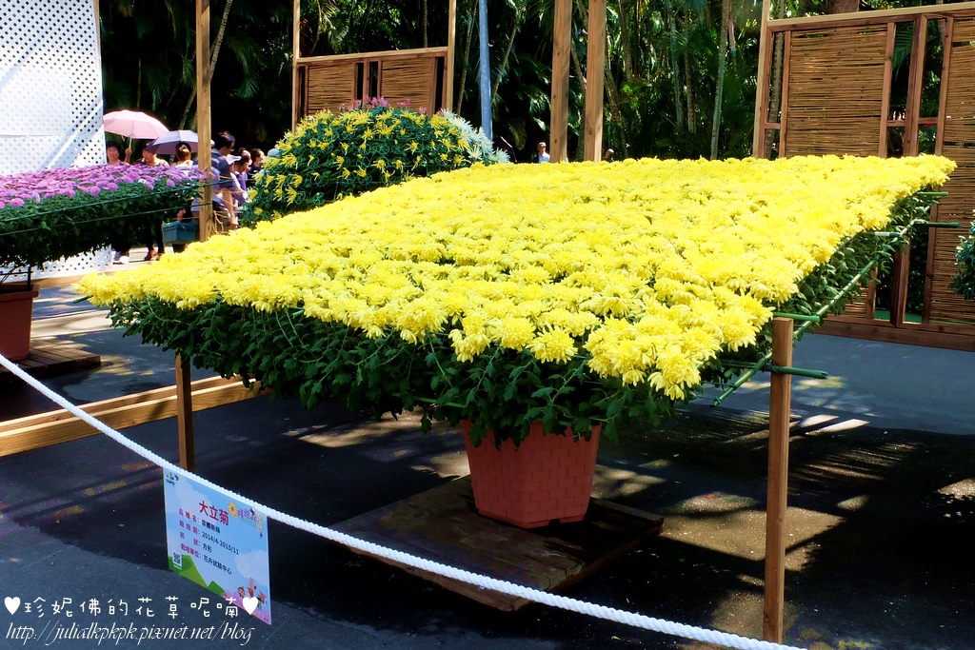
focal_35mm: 27
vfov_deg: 47.9
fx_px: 731
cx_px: 488
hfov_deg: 67.4
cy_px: 325
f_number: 22
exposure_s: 1/40
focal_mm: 18.2
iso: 1000
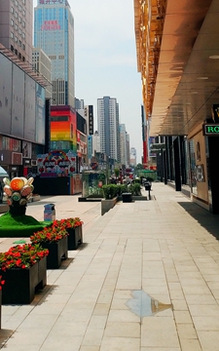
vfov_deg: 30.0
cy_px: 52
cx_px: 82
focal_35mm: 66
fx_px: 630
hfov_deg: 19.7
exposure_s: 1/2194
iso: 100
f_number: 2
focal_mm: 4.5
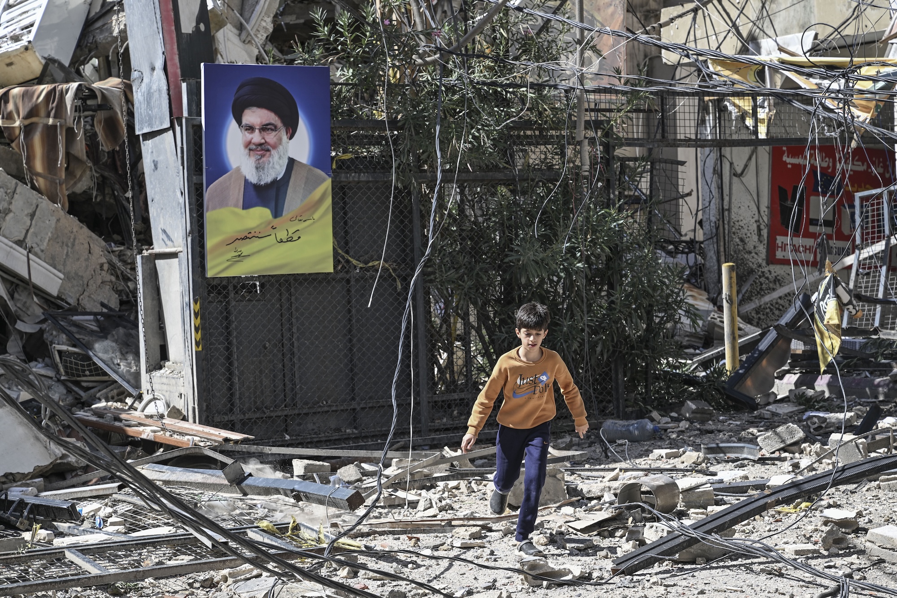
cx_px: 448
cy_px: 299
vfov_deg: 19.5
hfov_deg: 28.8
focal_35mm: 70
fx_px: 1744
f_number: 5.6
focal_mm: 70
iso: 280
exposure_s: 1/800
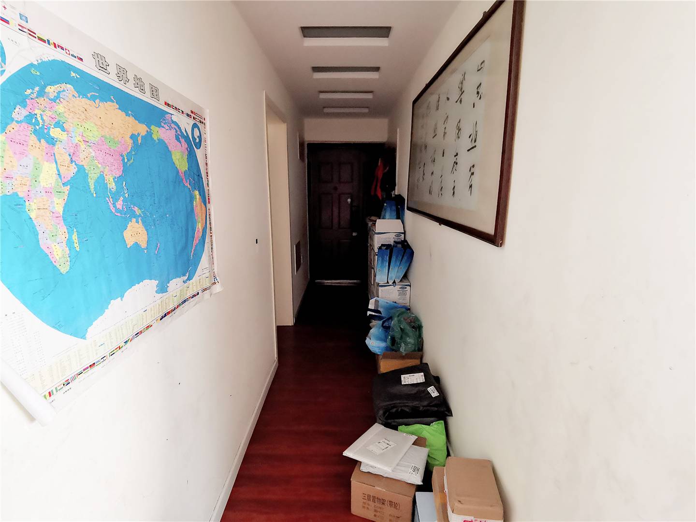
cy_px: 261
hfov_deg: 91.0
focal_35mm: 17
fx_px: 342
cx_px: 348
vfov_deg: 74.7
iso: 500
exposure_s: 1/33.3
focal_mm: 2.26
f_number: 2.2
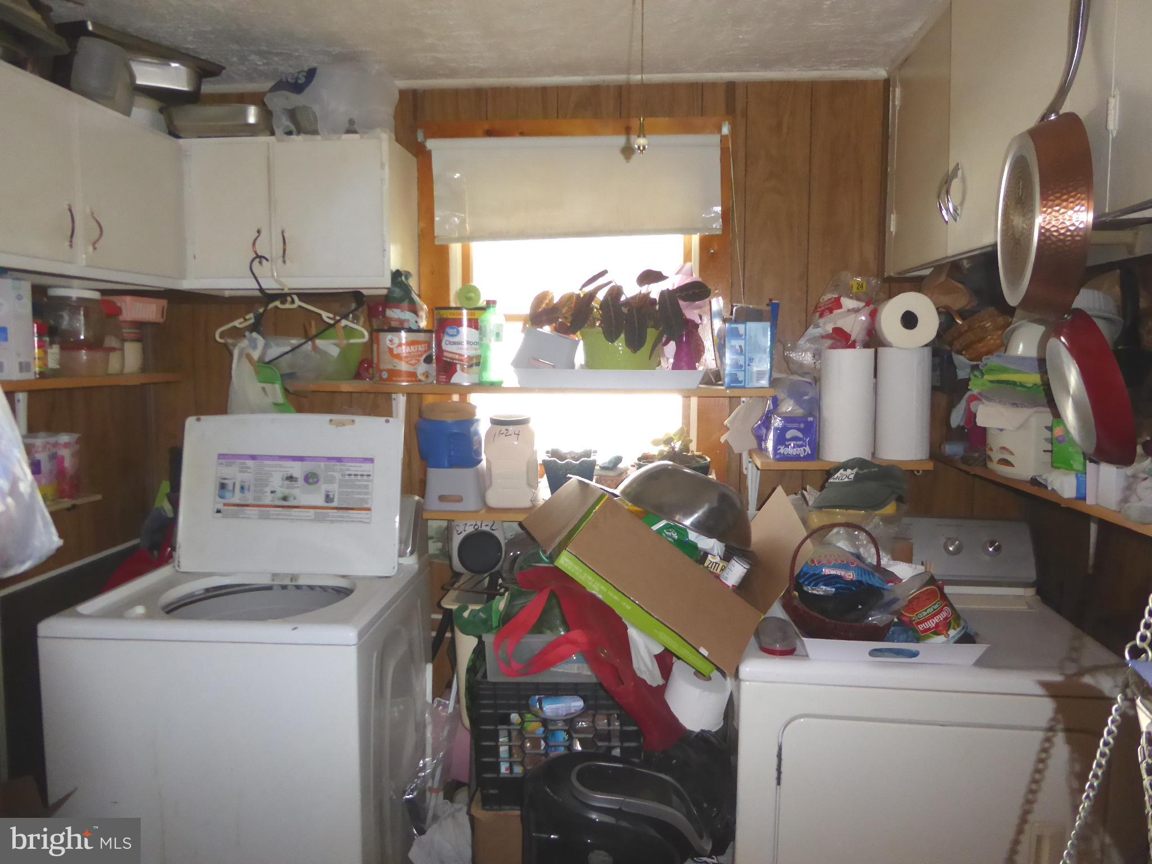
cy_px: 432
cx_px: 576
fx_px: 799
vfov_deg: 56.8
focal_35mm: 24
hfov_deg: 71.6
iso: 500
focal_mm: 4.3
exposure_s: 1/60
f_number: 3.3
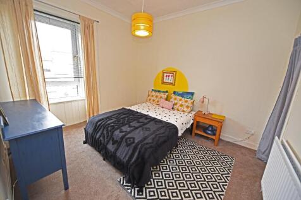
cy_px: 100
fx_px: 117
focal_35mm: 14
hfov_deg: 104.3
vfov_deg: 81.2
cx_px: 150
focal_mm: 14
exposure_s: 1/40
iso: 100
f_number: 2.8
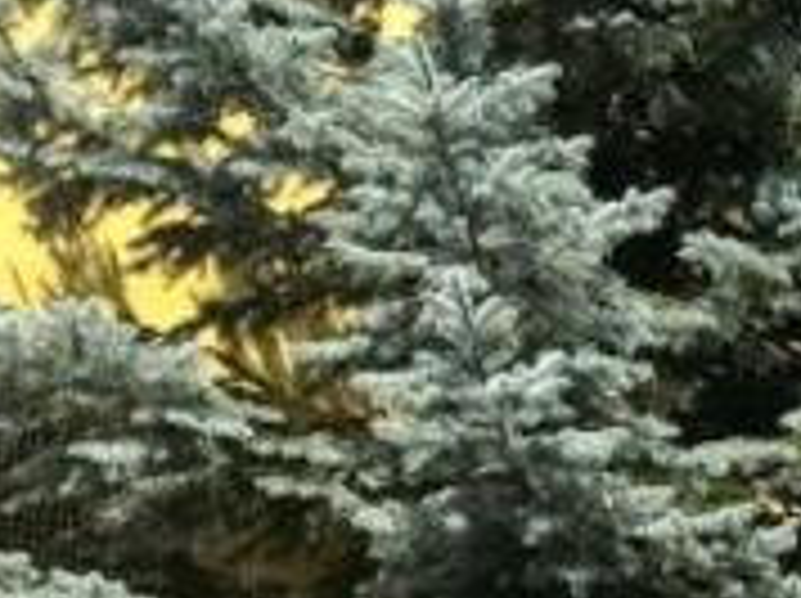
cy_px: 587
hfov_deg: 13.2
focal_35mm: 140
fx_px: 3235
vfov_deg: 10.5
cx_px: 1262
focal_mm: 3.99
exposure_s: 1/2179
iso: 20
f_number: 1.8
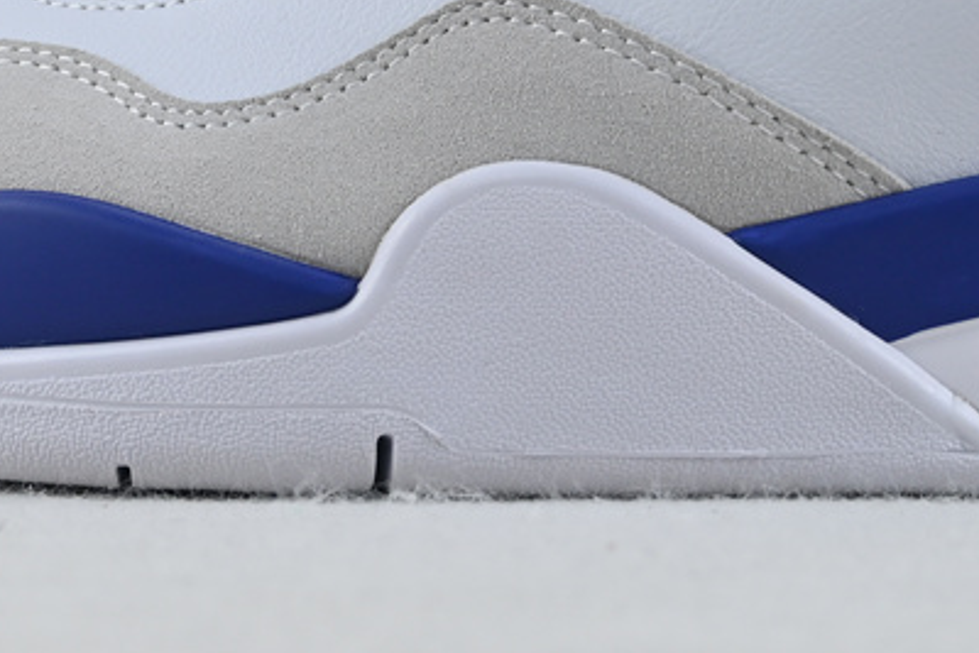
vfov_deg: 9.6
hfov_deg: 14.4
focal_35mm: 142
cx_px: 707
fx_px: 3856
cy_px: -49
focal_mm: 31.5
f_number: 5
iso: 100
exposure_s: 1/60
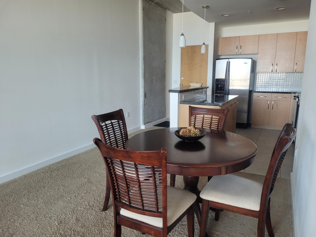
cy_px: 118
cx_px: 158
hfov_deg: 67.3
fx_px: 237
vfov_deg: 53.1
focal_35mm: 26
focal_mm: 5.4
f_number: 1.8
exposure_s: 1/60
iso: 200
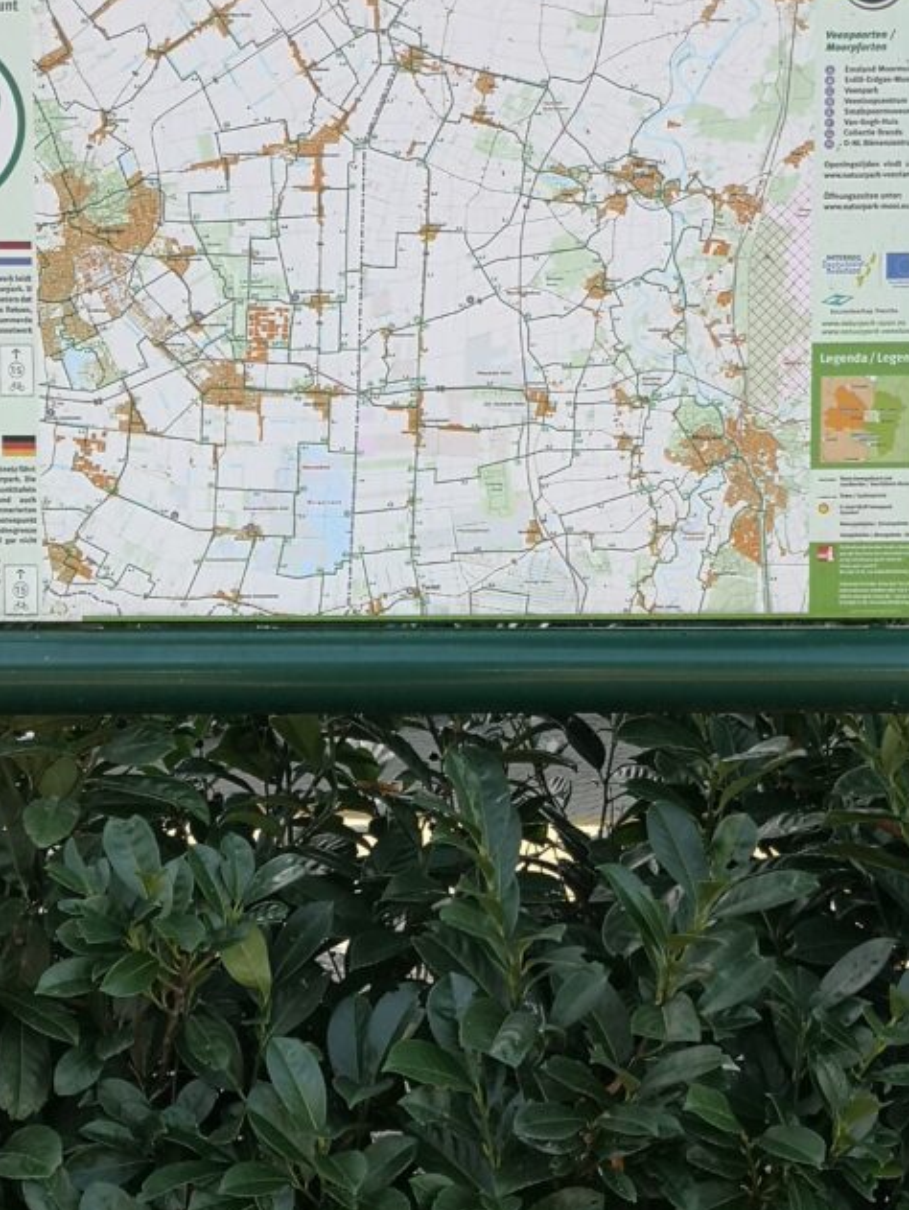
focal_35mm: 60
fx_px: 2099
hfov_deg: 24.4
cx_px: 410
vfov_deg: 32.1
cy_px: 715
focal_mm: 5.58
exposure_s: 1/277
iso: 50
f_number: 1.8
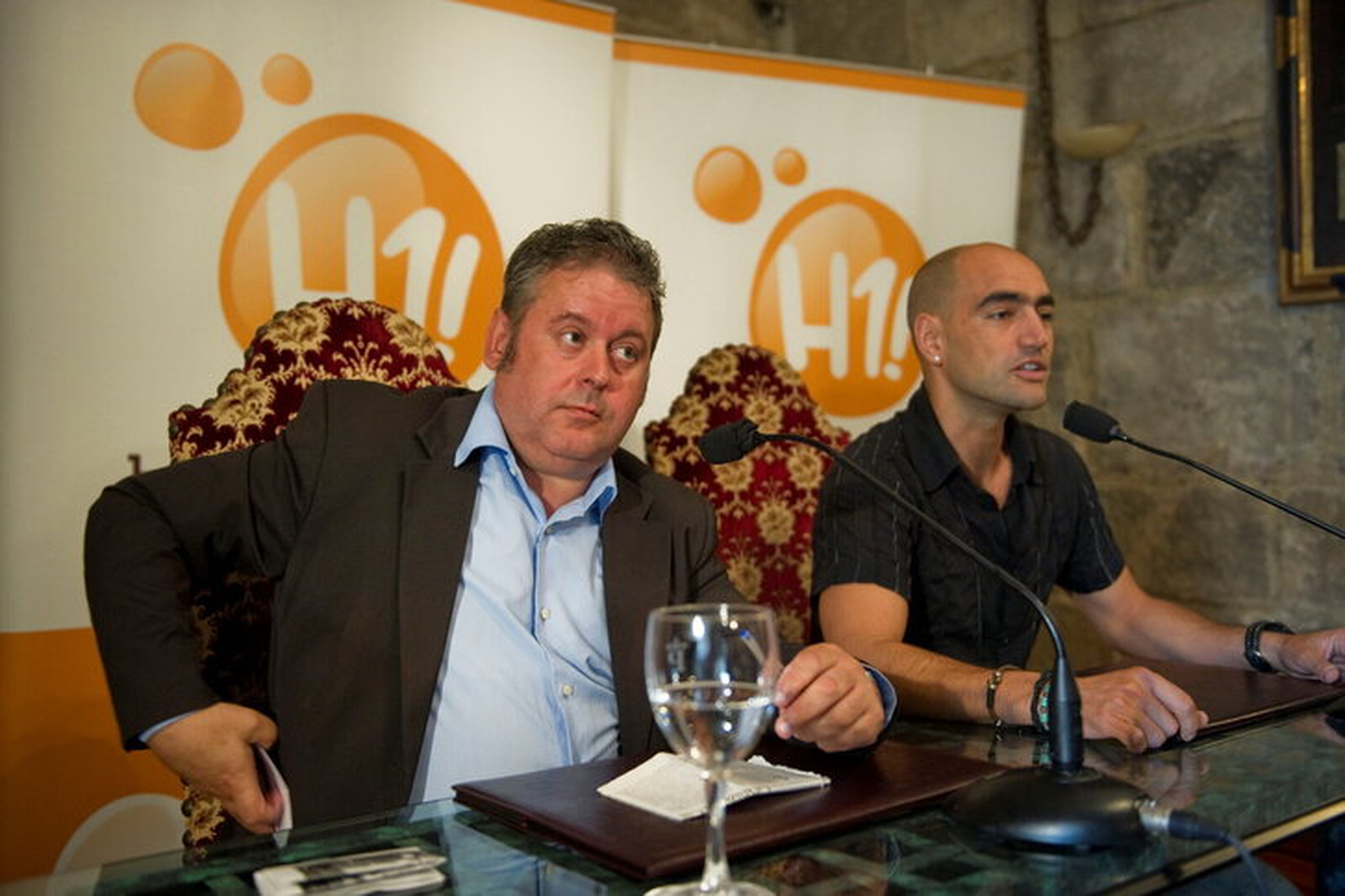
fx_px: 1195
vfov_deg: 41.1
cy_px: 448
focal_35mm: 32
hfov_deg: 58.7
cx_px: 672
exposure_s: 1/60
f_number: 2.8
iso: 6400
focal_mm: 32
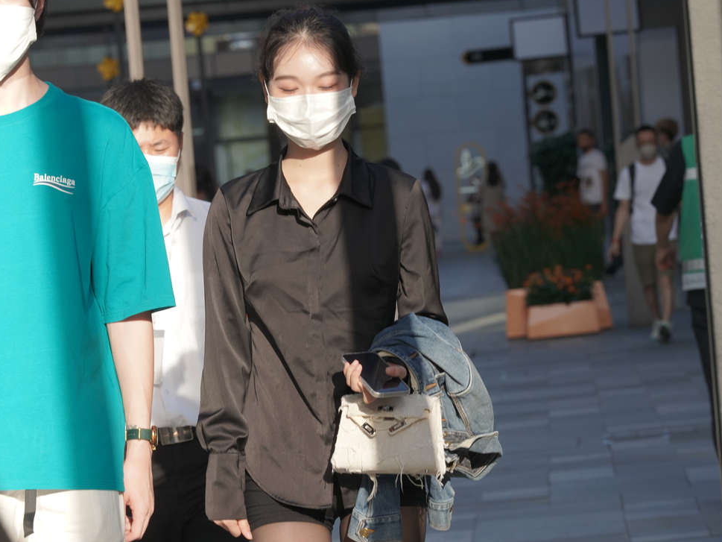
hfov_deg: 8.2
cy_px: 404
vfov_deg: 6.2
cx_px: 380
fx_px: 5027
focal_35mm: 241
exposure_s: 1/500
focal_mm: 135
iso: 640
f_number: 9
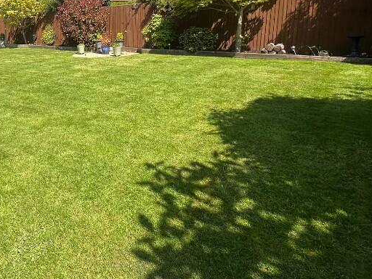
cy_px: 73
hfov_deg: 58.5
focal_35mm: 28
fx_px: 301
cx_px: 73
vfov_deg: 48.1
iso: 50
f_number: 2.2
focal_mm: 2.22
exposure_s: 1/1595
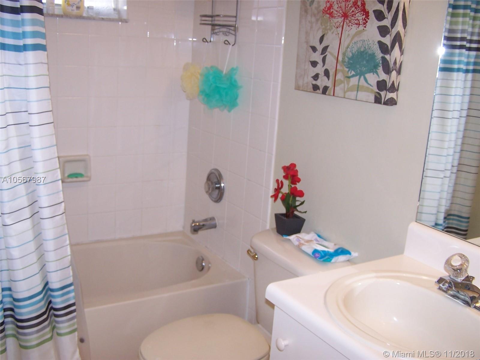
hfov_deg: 49.0
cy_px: 180
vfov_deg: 37.7
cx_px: 240
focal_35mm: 38
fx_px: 527
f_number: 2.8
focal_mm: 6.3
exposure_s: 1/60
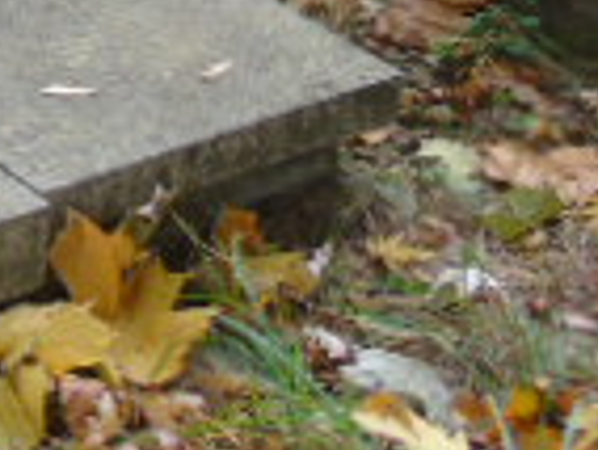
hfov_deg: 11.2
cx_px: -741
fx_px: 2648
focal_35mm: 153
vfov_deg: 9.1
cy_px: -471
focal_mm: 6.1
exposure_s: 1/40
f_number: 3.8
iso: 80
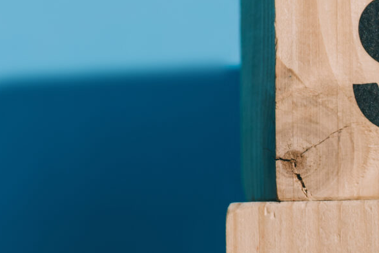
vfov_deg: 3.0
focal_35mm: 458
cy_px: 250
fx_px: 4824
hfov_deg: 4.5
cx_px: 673
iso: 320
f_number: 7.1
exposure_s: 1/200
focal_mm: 105
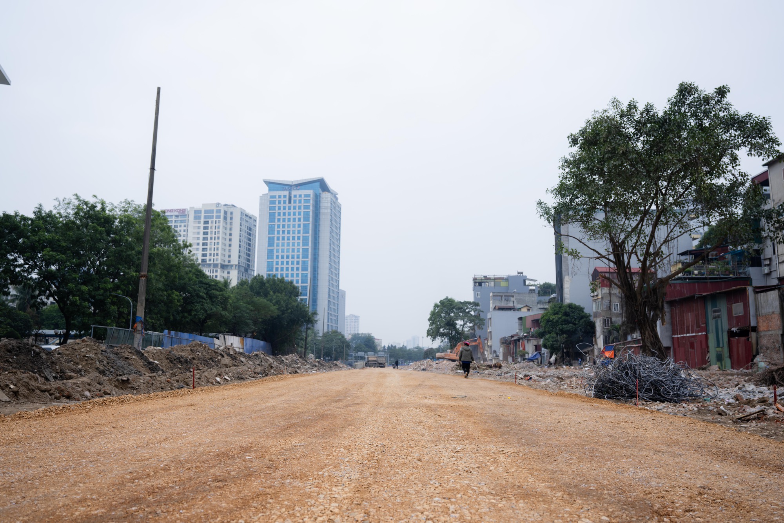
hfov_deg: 62.8
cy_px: 262
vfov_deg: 44.3
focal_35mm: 30
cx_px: 392
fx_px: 642
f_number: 4
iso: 100
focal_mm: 29.5
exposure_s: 1/320
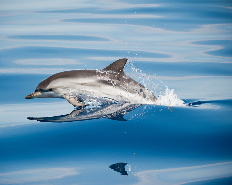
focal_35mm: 227
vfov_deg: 6.8
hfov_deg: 8.5
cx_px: 100
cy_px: 93
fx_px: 1558
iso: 200
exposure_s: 1/1250
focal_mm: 200
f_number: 4
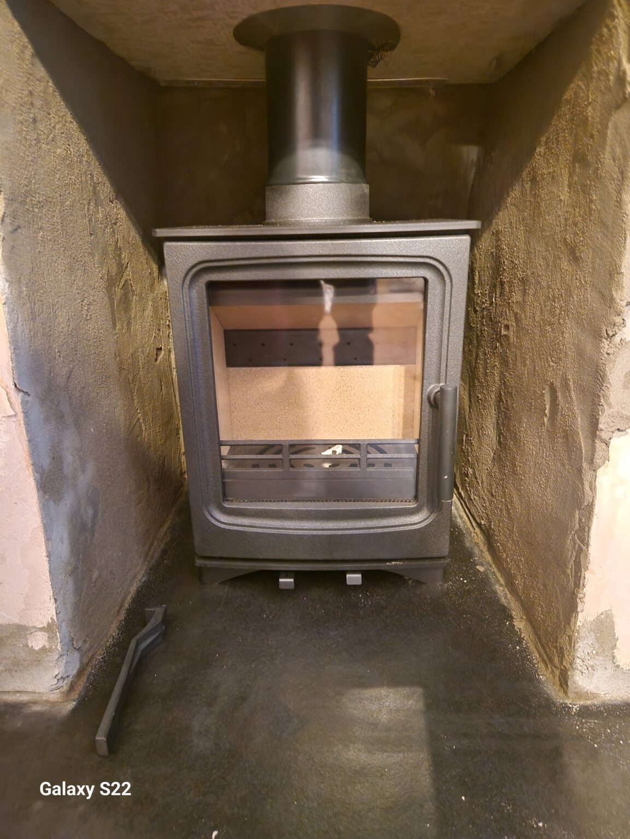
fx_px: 558
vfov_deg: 73.9
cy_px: 420
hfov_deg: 58.9
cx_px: 315
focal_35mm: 23
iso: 1600
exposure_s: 1/20
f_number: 1.8
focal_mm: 5.4
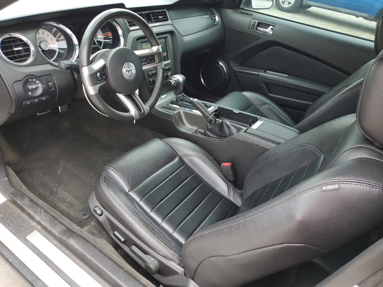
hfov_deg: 67.3
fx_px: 288
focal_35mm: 26
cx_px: 192
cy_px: 144
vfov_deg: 53.1
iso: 50
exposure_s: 1/294
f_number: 1.5
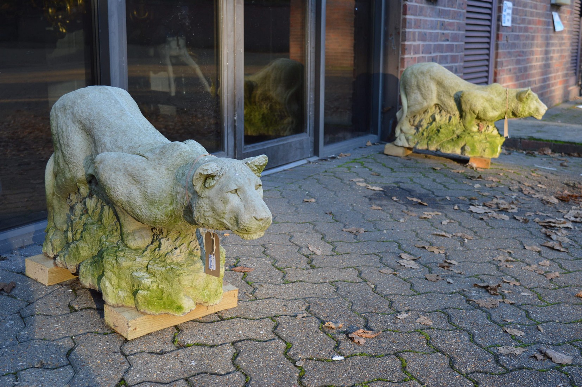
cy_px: 194
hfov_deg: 43.6
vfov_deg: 29.8
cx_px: 291
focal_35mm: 45
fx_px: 727
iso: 360
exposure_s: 1/125
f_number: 5.6
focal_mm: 30
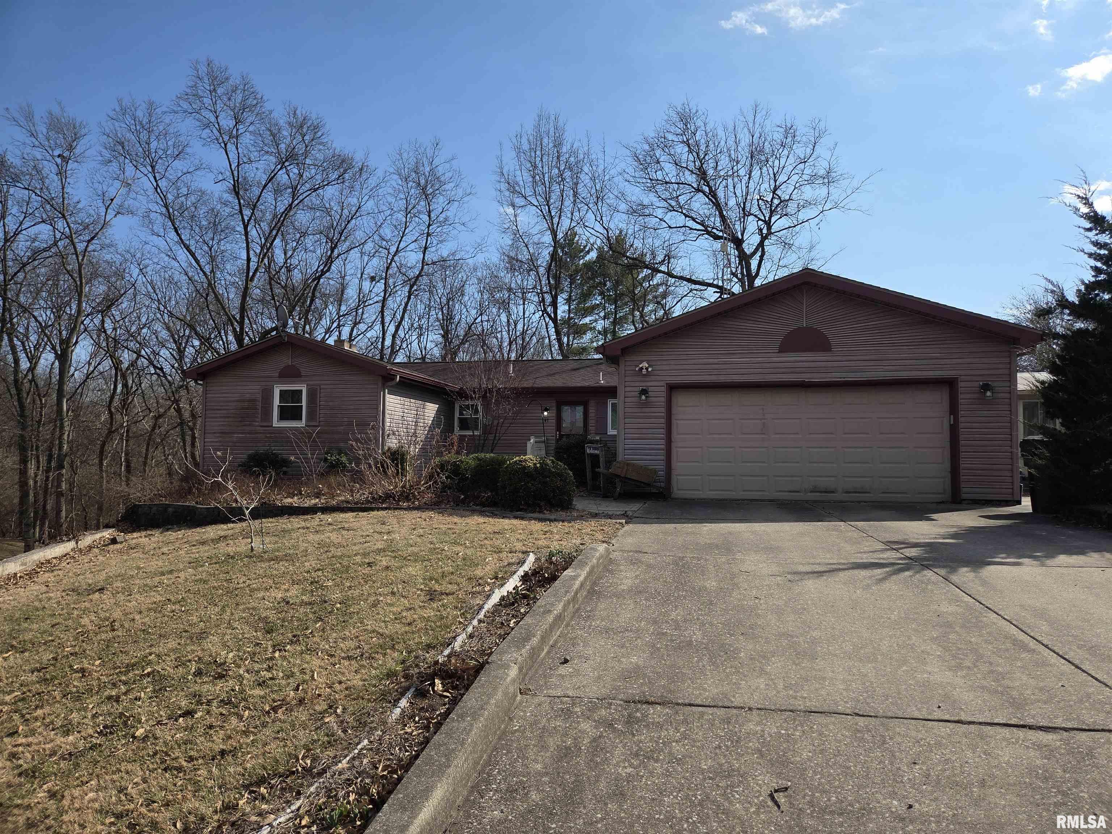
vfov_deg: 58.9
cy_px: 417
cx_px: 556
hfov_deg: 73.9
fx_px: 739
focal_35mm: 23
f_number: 1.8
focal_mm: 5.4
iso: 80
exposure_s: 1/6412
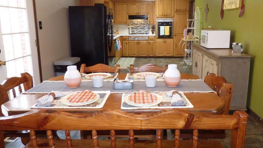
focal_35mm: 29
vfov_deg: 40.2
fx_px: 202
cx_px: 141
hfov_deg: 66.0
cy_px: 67
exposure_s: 1/60
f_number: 2.8
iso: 640
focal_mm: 3.58
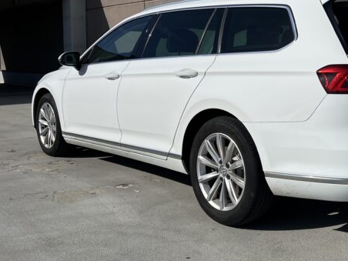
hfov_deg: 40.0
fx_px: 462
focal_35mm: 46
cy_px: 85
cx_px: 266
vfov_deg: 31.2
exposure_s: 1/11364
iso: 50
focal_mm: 5.7
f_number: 1.5
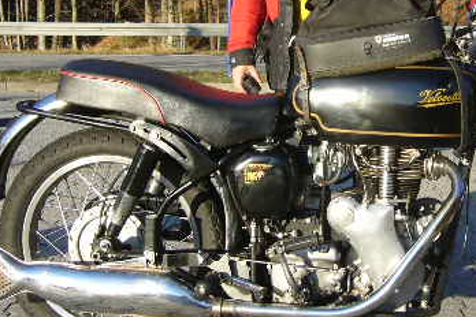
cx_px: 362
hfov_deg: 29.6
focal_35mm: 67
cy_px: 89
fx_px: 886
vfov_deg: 20.2
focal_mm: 5.8
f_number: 2.8
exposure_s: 1/400
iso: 80
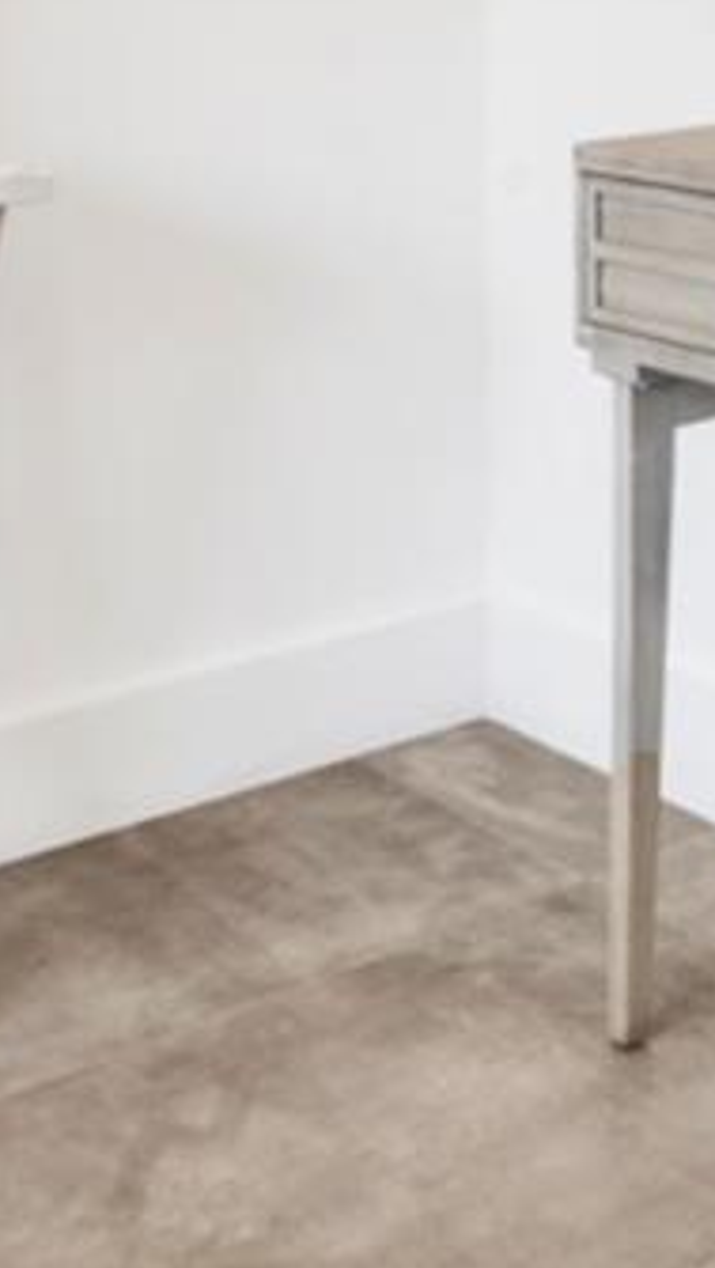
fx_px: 2354
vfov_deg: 29.4
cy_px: 235
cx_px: 689
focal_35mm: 70
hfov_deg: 16.9
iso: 100
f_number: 16
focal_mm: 14
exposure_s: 3.2
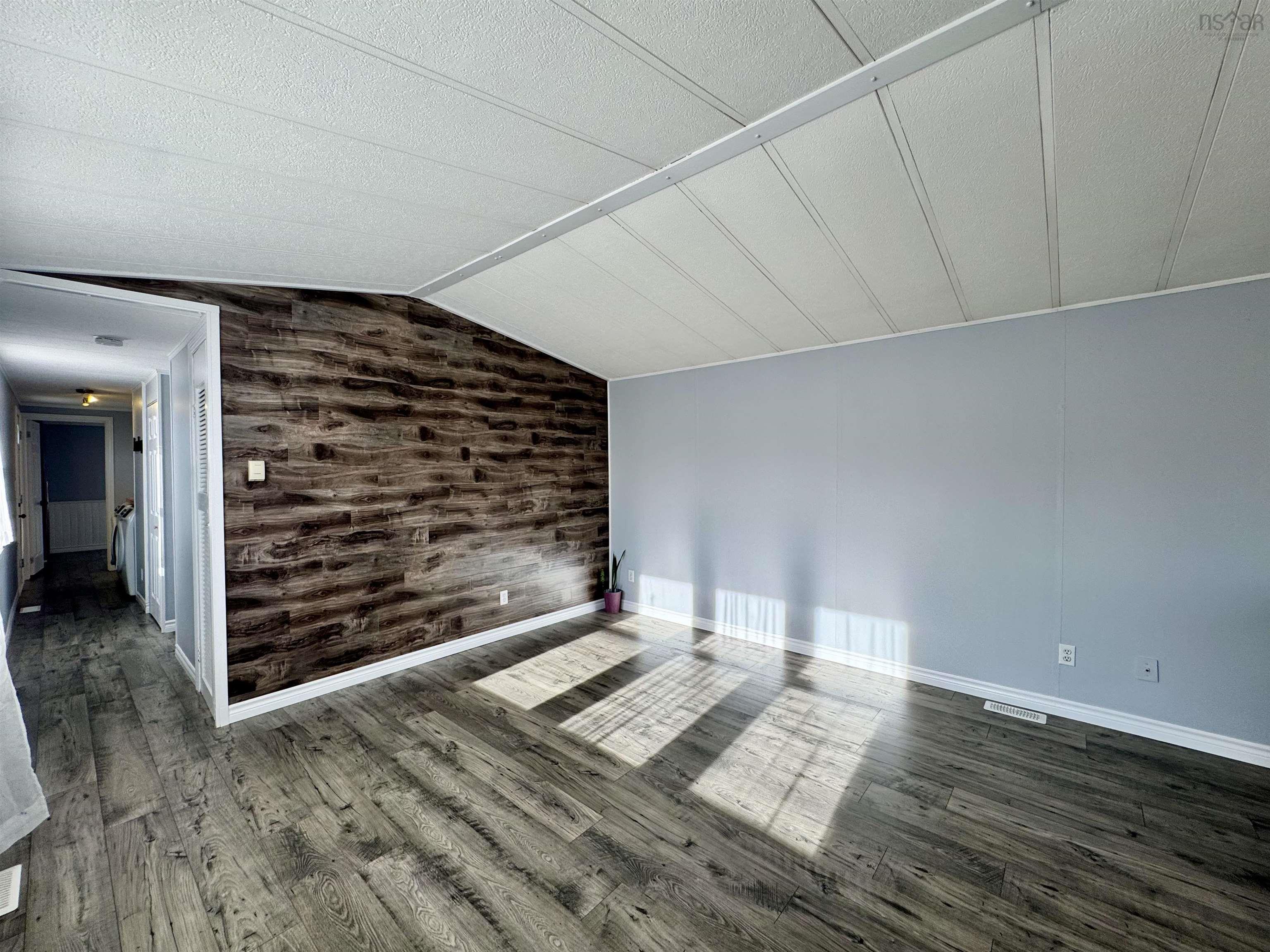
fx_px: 514
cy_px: 476
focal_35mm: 14
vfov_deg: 85.7
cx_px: 635
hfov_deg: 102.1
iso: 40
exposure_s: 1/152
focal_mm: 2.22
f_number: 2.2
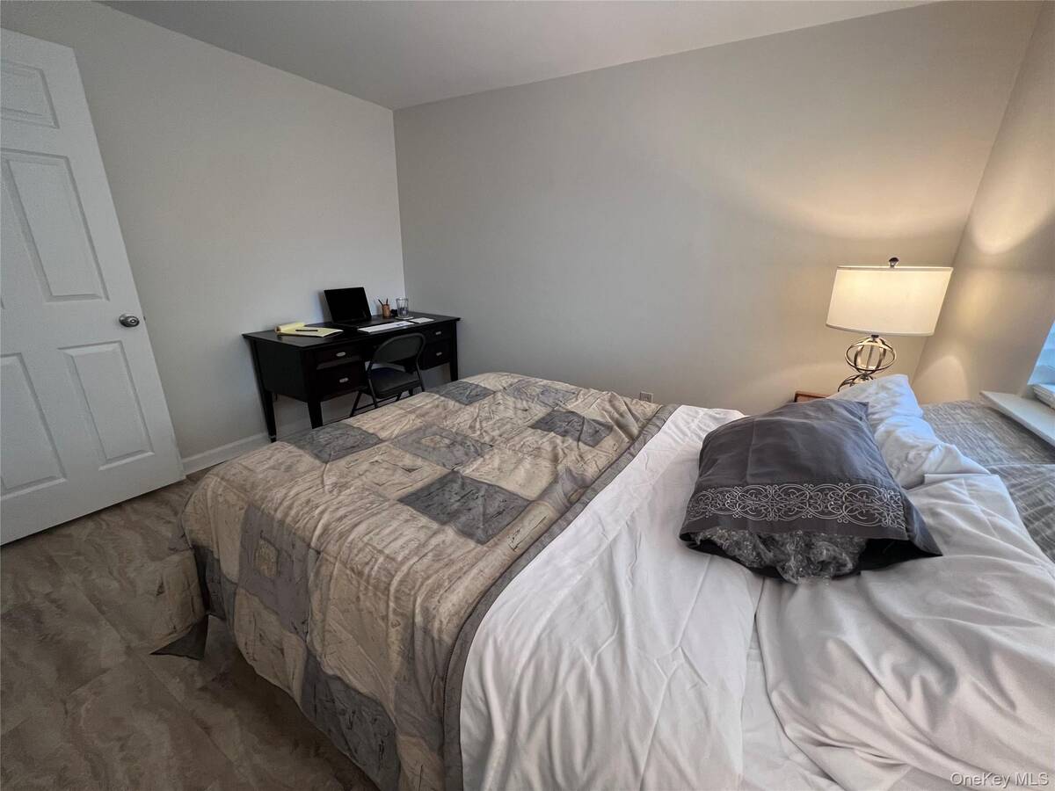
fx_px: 396
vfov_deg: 89.9
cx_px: 528
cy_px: 396
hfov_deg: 106.2
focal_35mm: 13
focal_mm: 1.57
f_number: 1.8
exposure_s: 1/60
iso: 320
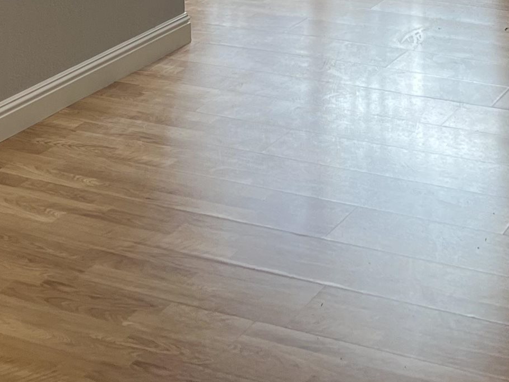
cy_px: -225
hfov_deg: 22.1
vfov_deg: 15.3
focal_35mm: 88
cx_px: 372
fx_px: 1294
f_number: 1.5
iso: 50
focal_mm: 5.7
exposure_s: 1/120
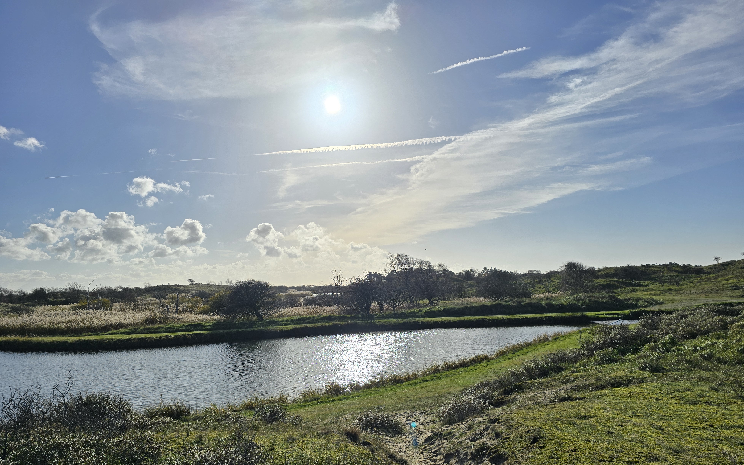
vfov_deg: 49.1
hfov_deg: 72.5
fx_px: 507
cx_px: 372
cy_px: 268
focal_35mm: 25
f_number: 1.7
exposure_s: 1/4766
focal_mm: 6.3
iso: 12
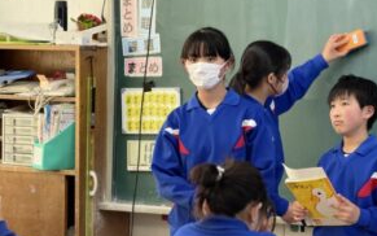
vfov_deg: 8.1
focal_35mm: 162
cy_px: 161
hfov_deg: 12.9
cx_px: 196
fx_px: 1665
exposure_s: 1/120
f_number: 2.8
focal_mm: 15.66
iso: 250
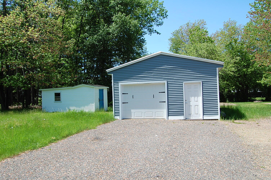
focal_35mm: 27
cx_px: 136
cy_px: 90
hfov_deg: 67.4
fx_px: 203
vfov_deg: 47.8
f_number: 8
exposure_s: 1/250
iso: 200
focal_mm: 18
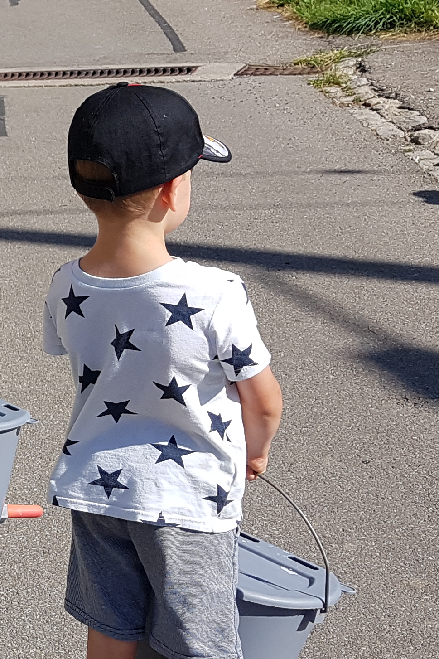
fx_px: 1372
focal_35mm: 75
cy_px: 313
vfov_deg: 27.0
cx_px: -272
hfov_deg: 16.2
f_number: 1.7
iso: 50
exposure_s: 1/2784
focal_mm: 4.2
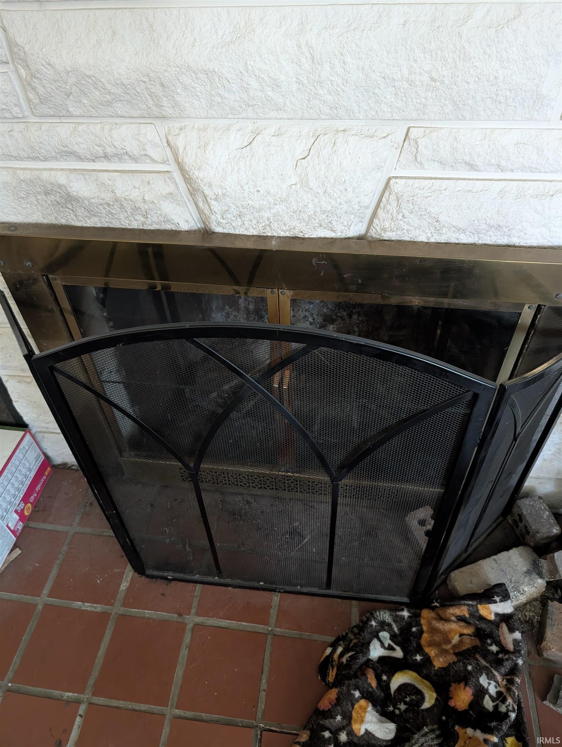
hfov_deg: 56.9
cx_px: 281
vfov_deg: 71.5
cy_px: 374
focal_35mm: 24
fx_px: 518
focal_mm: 6.9
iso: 1220
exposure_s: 1/43.2
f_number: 1.68
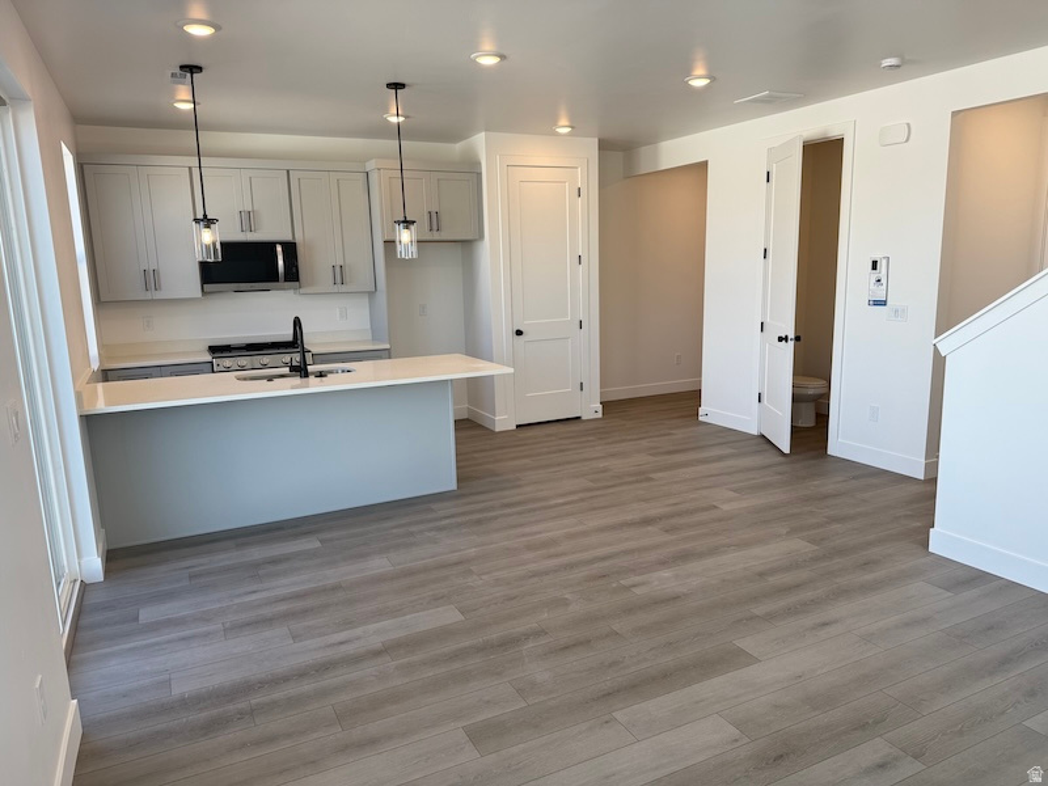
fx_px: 727
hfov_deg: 71.6
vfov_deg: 56.8
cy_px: 393
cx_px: 524
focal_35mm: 24
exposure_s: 1/323
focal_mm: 6.76
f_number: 1.78
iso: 80
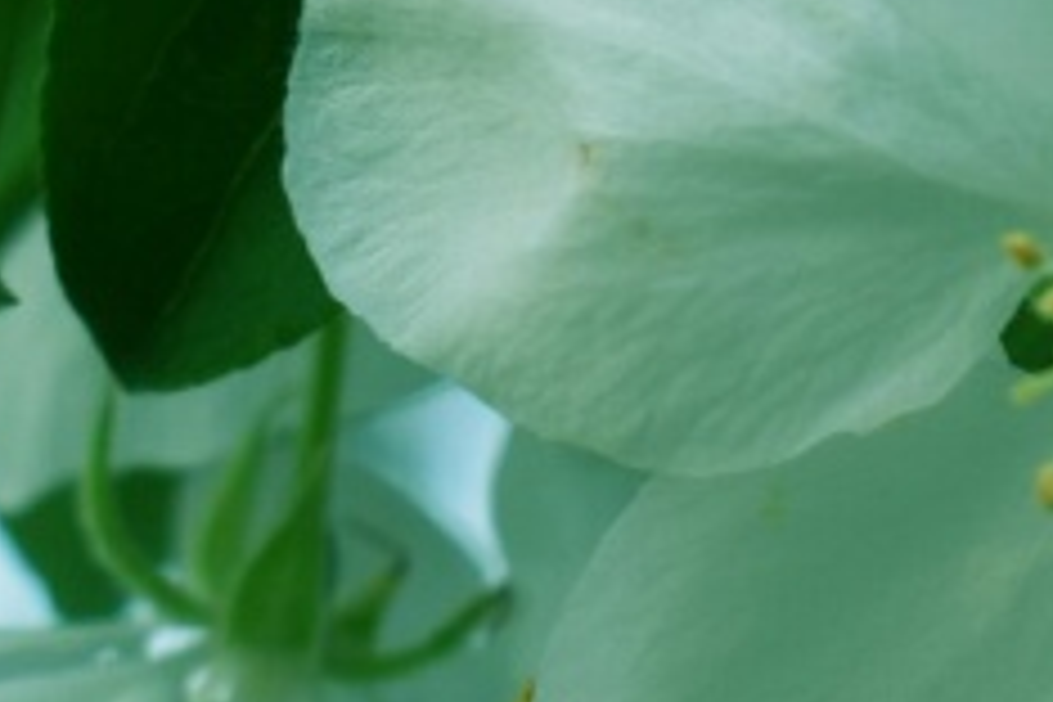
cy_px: 0
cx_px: 1269
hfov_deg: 7.8
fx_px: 7634
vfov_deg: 5.3
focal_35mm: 261
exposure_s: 1/250
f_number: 8
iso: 320
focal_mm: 34
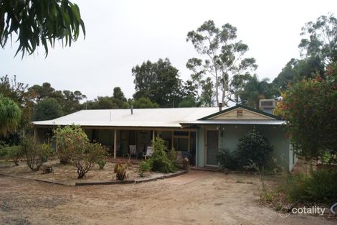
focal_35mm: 27
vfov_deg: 47.9
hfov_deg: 67.4
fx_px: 253
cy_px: 112
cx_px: 168
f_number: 10
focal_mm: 18
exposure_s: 1/160
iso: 100
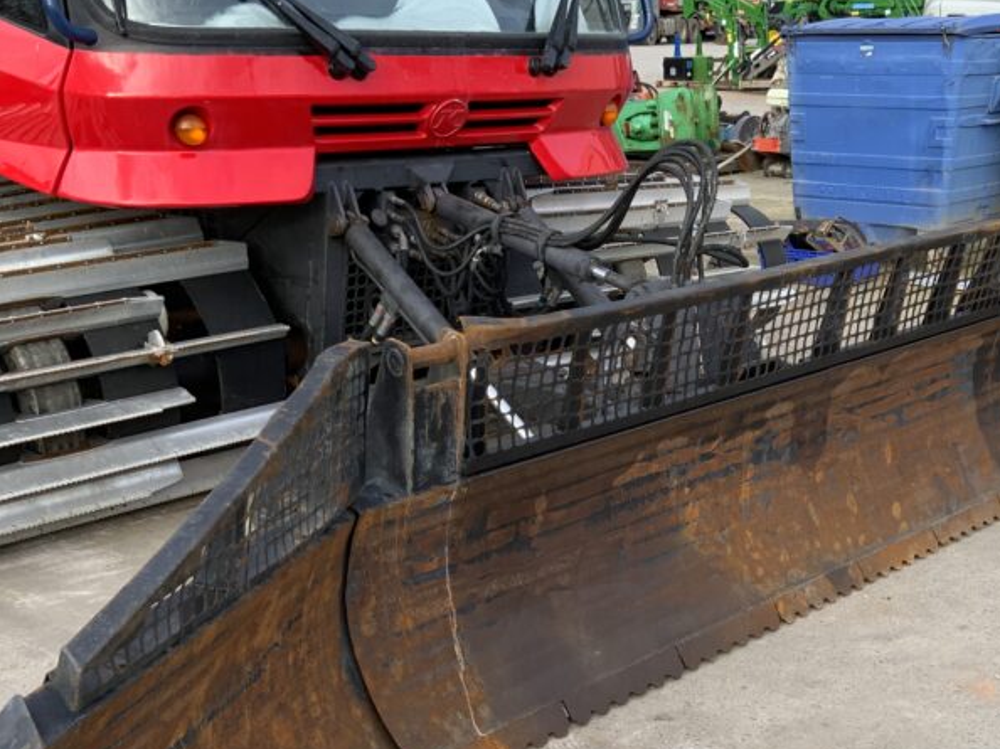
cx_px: 672
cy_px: 611
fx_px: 1444
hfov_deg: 37.8
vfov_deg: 28.4
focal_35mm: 50
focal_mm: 3
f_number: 1.8
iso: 16
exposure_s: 1/277
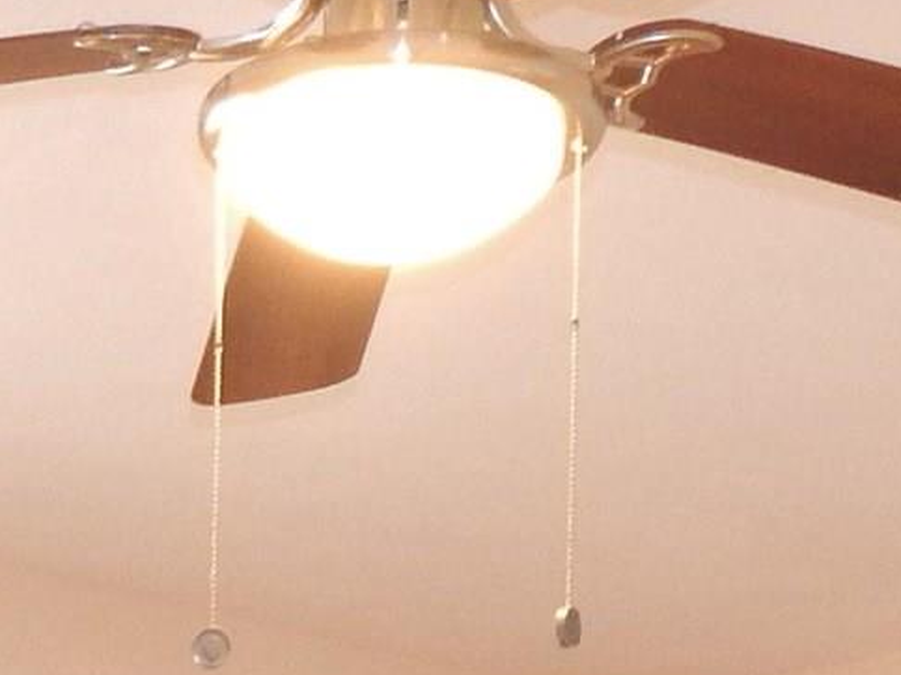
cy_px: 1620
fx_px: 3643
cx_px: -47
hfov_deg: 13.8
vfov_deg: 9.4
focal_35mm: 140
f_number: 3
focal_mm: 4
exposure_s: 1/30
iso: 200
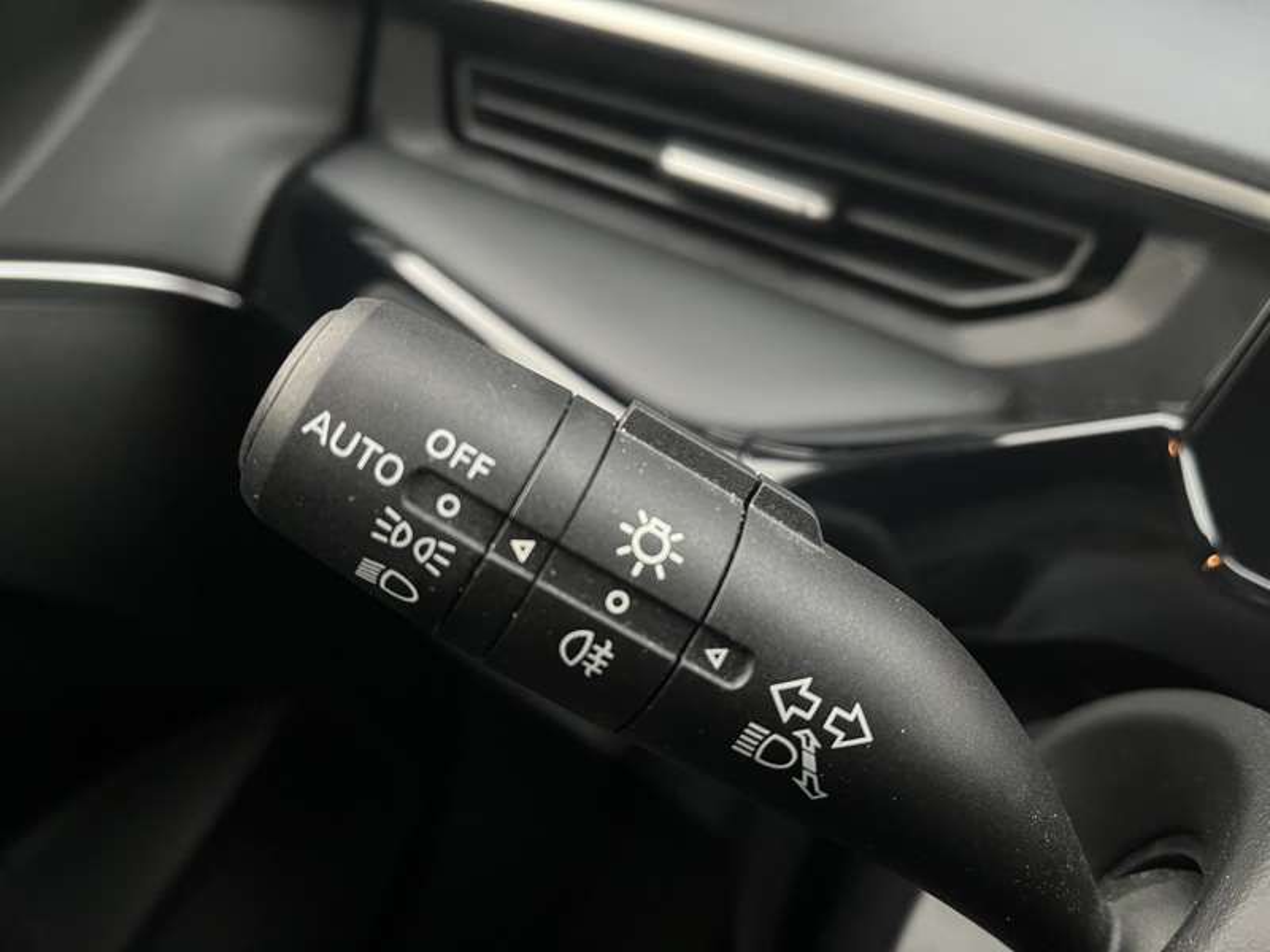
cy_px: 476
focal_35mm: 26
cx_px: 635
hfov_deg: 67.3
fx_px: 954
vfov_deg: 53.1
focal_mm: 5.1
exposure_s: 1/30
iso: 640
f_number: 1.6
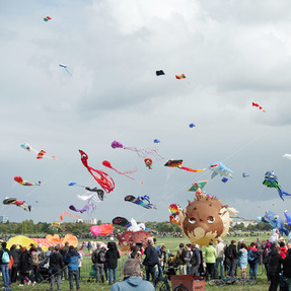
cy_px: 142
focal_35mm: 96
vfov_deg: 18.1
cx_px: 226
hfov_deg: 18.0
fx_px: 913
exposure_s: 1/640
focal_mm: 72
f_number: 8
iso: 640
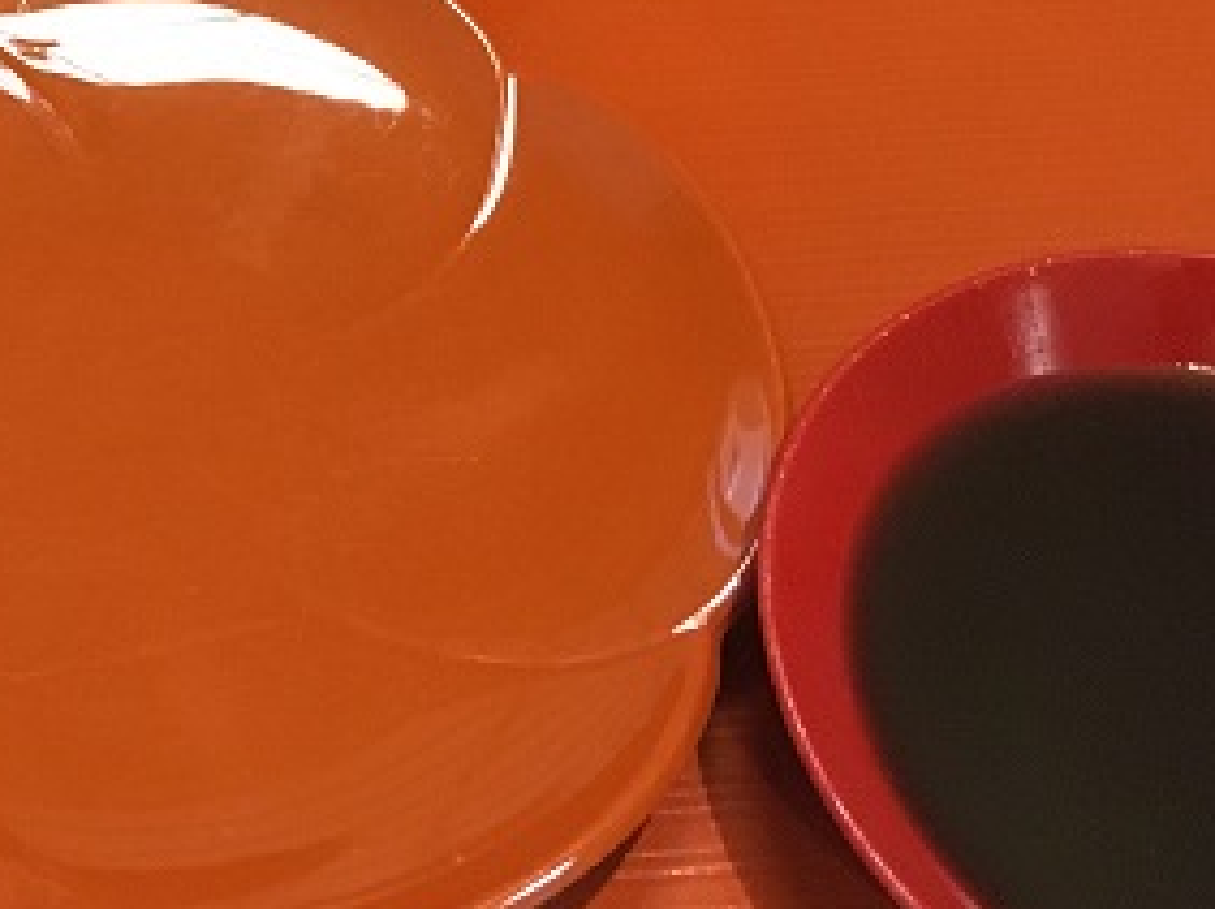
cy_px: -19
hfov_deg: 22.9
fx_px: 2911
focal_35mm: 83
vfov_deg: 17.3
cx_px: 93
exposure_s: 1/15
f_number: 2.2
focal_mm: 4.15
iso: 320
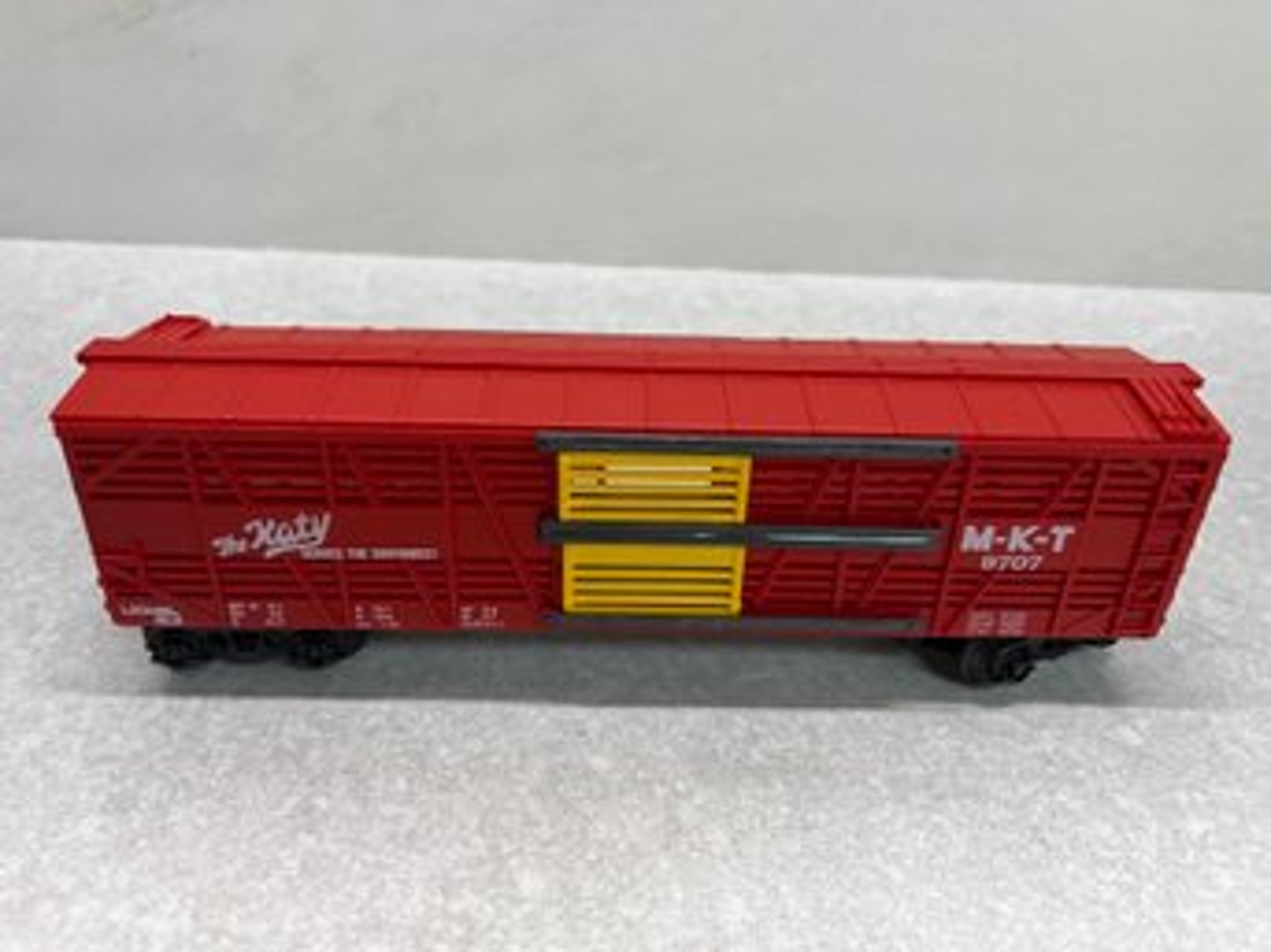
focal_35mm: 26
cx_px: 636
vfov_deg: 53.0
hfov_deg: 67.3
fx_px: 954
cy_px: 476
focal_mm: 5.7
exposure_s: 1/120
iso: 50
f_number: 1.5
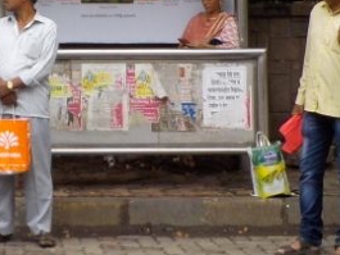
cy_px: -54
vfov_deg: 12.5
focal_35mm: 116
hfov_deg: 16.5
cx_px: -14
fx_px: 1140
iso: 125
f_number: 3.3
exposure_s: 1/400
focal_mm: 4.1
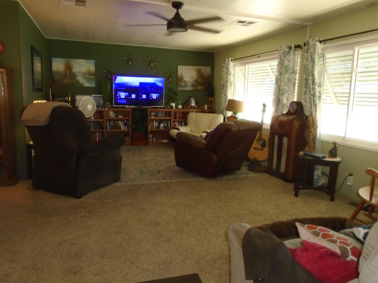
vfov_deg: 53.1
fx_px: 284
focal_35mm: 26
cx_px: 189
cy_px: 142
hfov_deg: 67.3
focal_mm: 4.6
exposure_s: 1/30
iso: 320
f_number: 3.2
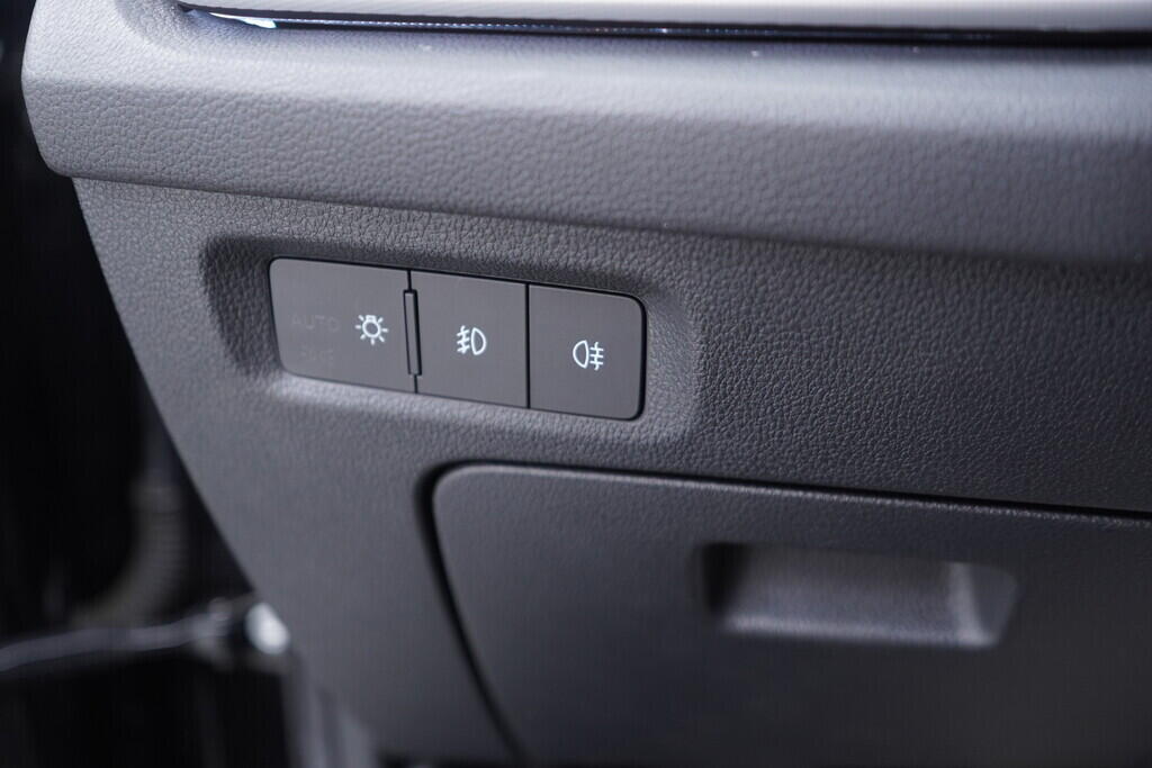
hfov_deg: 53.1
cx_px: 576
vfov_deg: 36.9
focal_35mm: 36
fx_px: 1152
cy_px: 384
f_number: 2.8
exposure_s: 1/40
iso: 400
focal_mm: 24
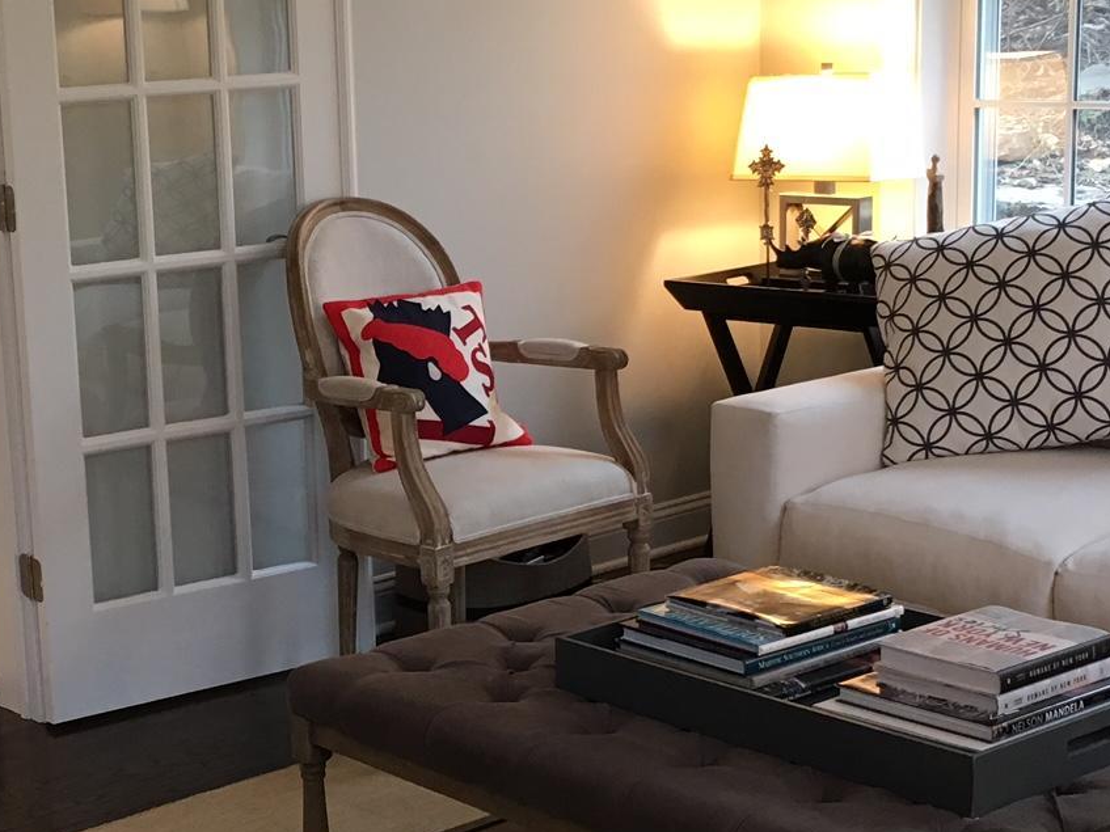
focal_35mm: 69
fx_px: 2212
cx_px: 277
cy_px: 498
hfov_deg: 27.8
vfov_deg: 21.3
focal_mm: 4.15
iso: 80
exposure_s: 1/30
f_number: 2.2
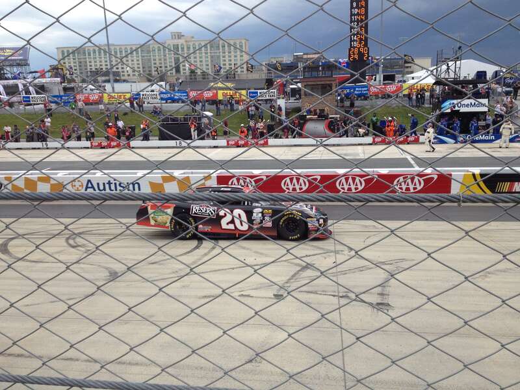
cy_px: 195
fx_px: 526
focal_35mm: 35
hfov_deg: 52.6
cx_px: 260
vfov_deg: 40.7
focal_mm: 4.28
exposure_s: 1/717
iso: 50
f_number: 2.4
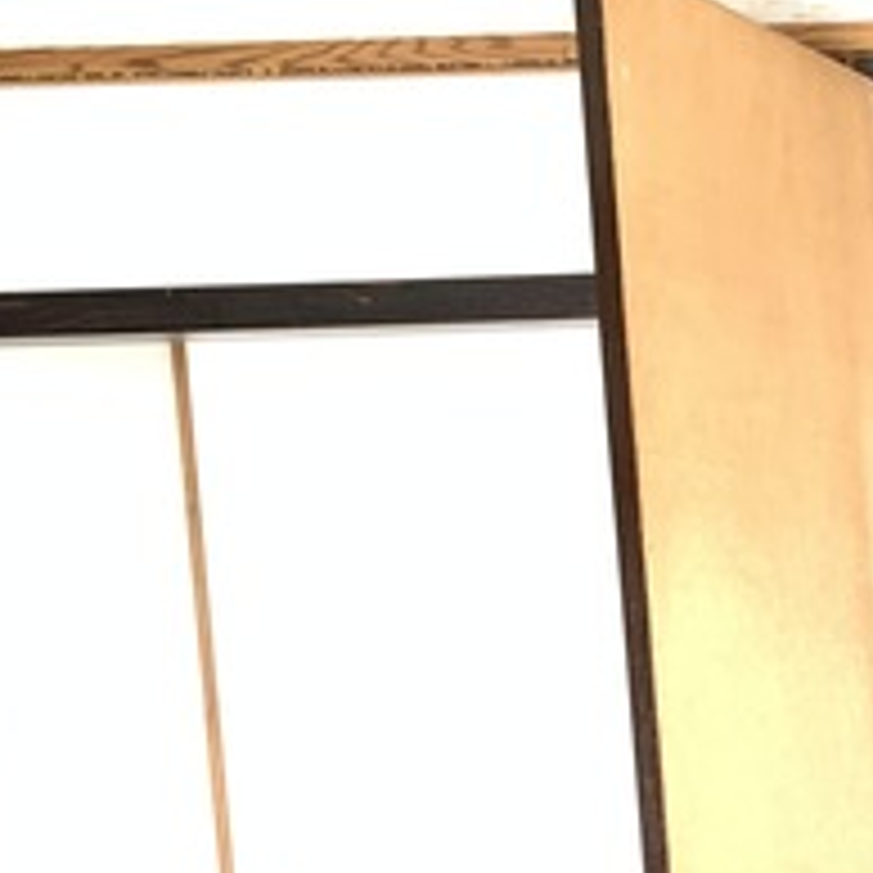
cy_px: 927
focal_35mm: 71
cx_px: 1224
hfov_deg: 21.3
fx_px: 2026
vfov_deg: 23.1
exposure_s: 1/60
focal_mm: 4.25
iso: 320
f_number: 1.8
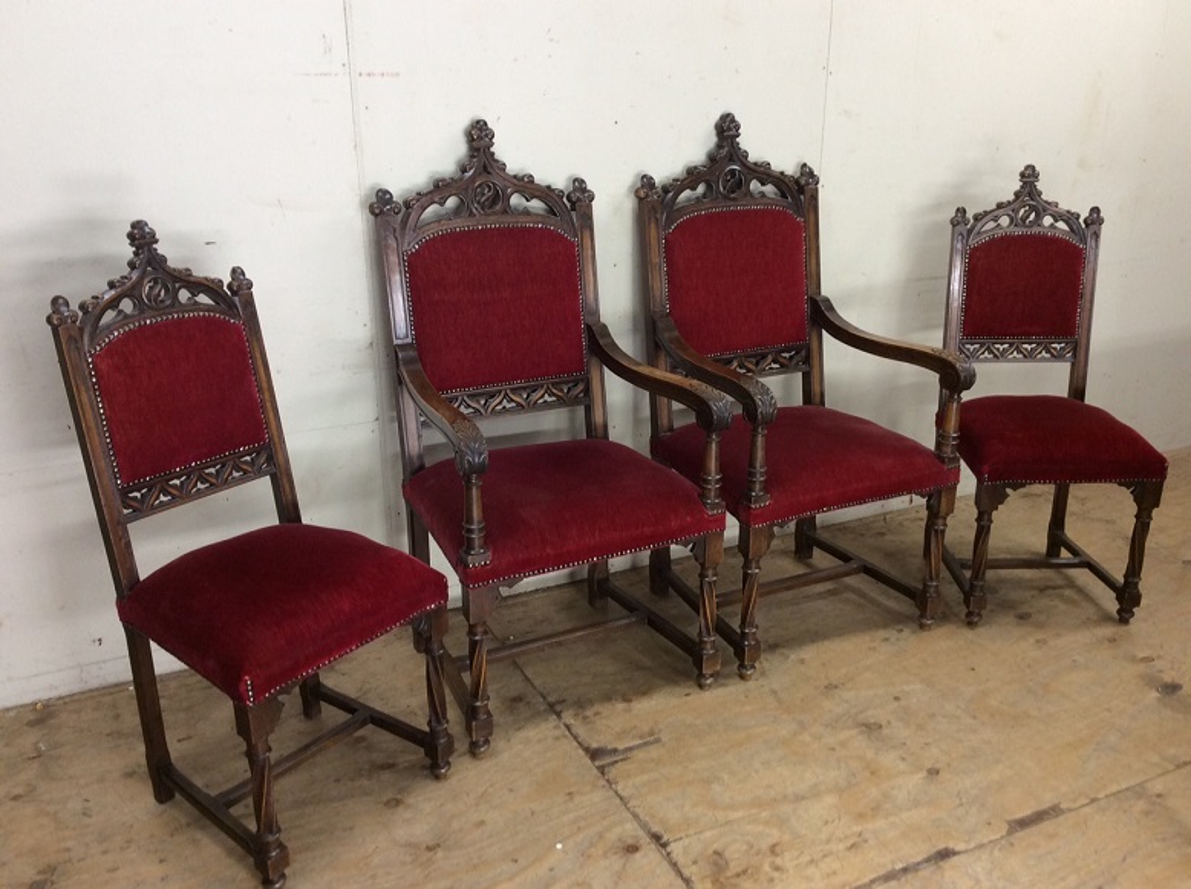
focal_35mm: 32
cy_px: 444
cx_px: 596
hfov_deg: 56.9
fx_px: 1099
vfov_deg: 44.1
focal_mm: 3.3
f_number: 2.4
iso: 64
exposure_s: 1/25
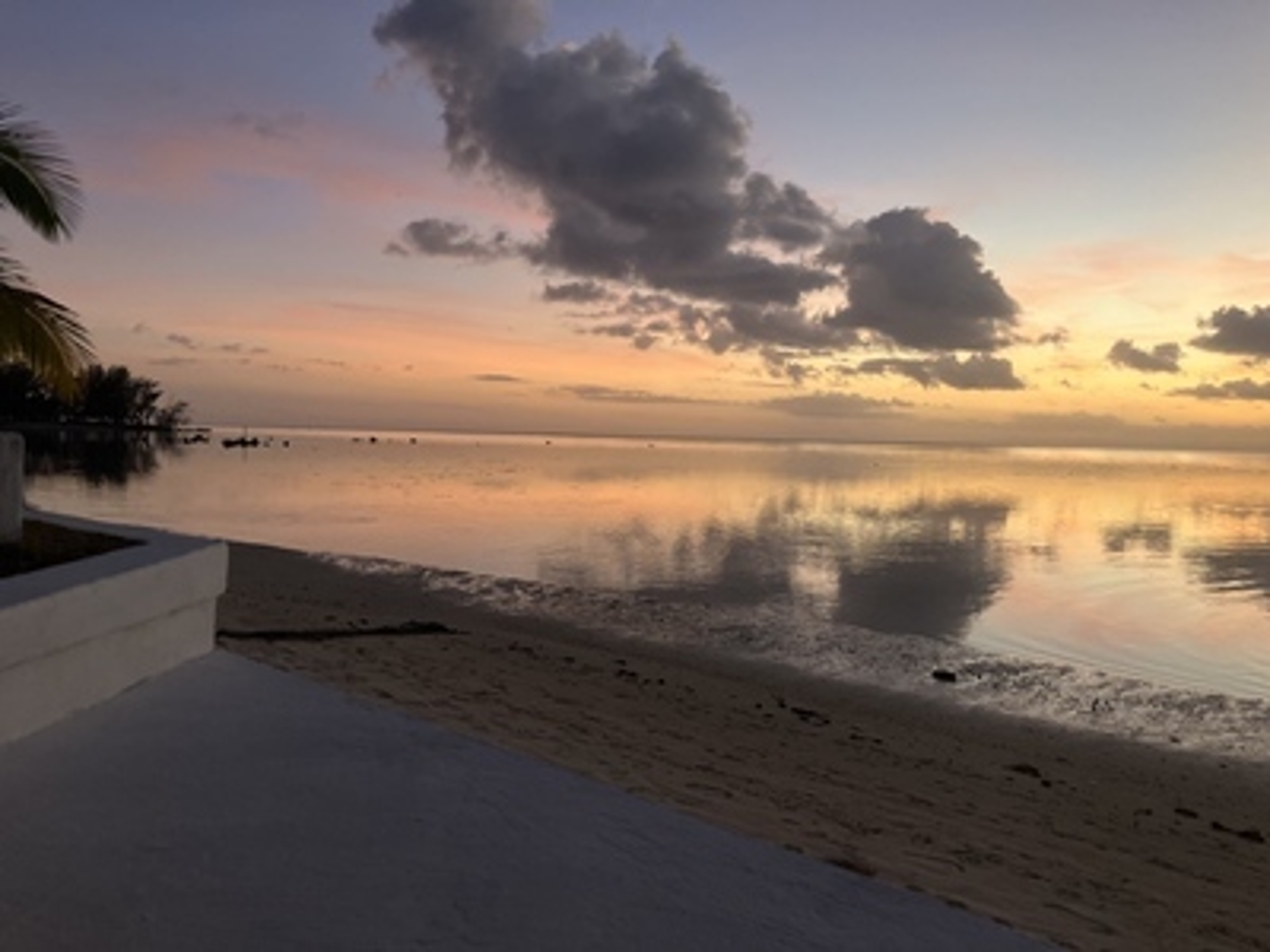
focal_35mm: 28
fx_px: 1027
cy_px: 476
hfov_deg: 63.4
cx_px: 635
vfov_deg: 49.7
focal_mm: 3.99
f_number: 1.8
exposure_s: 1/121
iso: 80
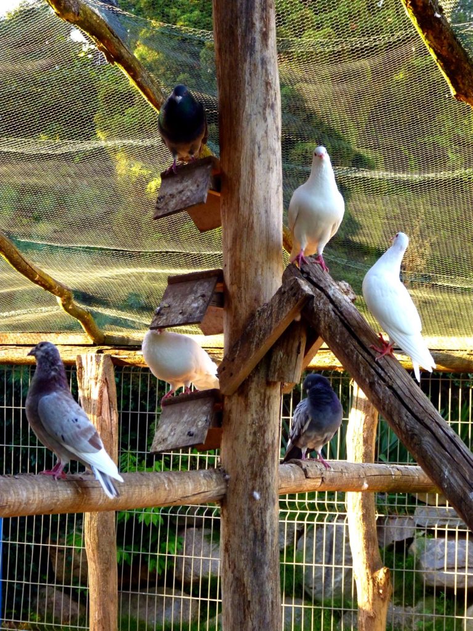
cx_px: 236
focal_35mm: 105
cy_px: 316
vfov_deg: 18.7
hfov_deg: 14.1
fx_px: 1913
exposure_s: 1/80
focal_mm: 18.7
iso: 200
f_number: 3.6
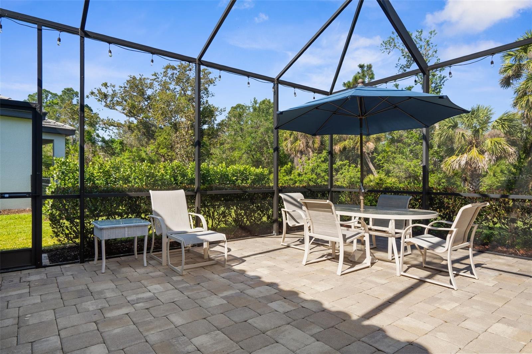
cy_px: 177
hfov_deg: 81.2
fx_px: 310
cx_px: 266
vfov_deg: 59.5
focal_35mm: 21
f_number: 8
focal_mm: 21
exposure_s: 1/1250
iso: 400
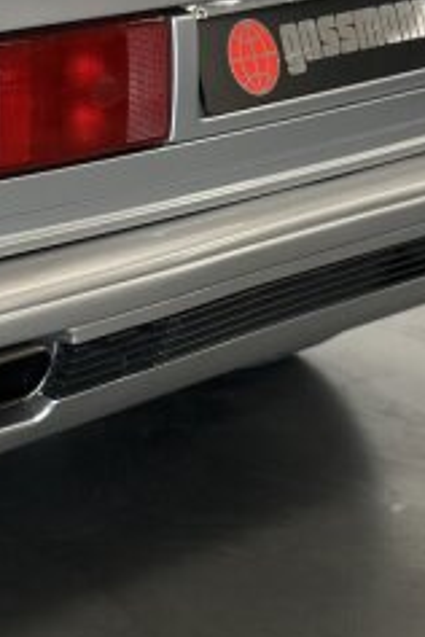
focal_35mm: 135
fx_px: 2390
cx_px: 19
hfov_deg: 10.1
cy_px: 137
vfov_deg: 15.1
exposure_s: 1/75
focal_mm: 6.86
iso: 125
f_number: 1.78
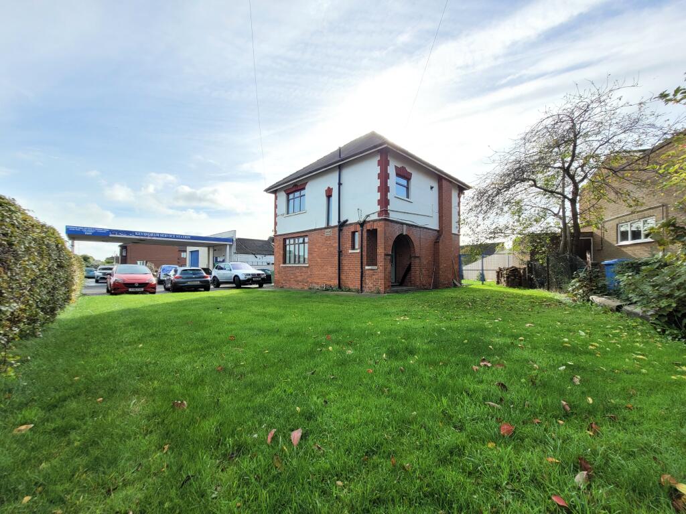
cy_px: 257
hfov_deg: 106.2
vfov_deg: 89.9
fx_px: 258
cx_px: 343
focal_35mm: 13
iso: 40
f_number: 2.2
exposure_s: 1/460
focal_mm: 1.74
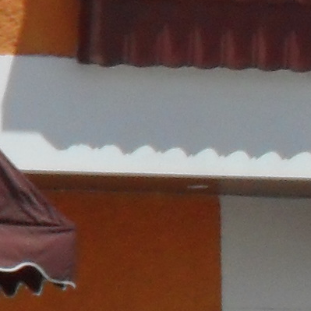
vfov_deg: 5.6
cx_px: -929
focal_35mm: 310
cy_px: -167
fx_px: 3151
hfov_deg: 5.1
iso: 100
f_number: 8.4
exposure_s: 1/350
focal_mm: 6.3
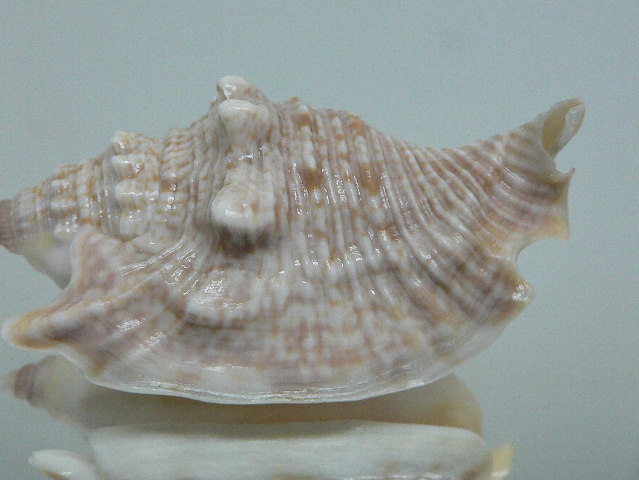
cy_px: 266
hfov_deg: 40.3
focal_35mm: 47
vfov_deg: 30.9
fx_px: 868
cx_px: 267
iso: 200
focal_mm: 4.6
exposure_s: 1/60
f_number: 2.8
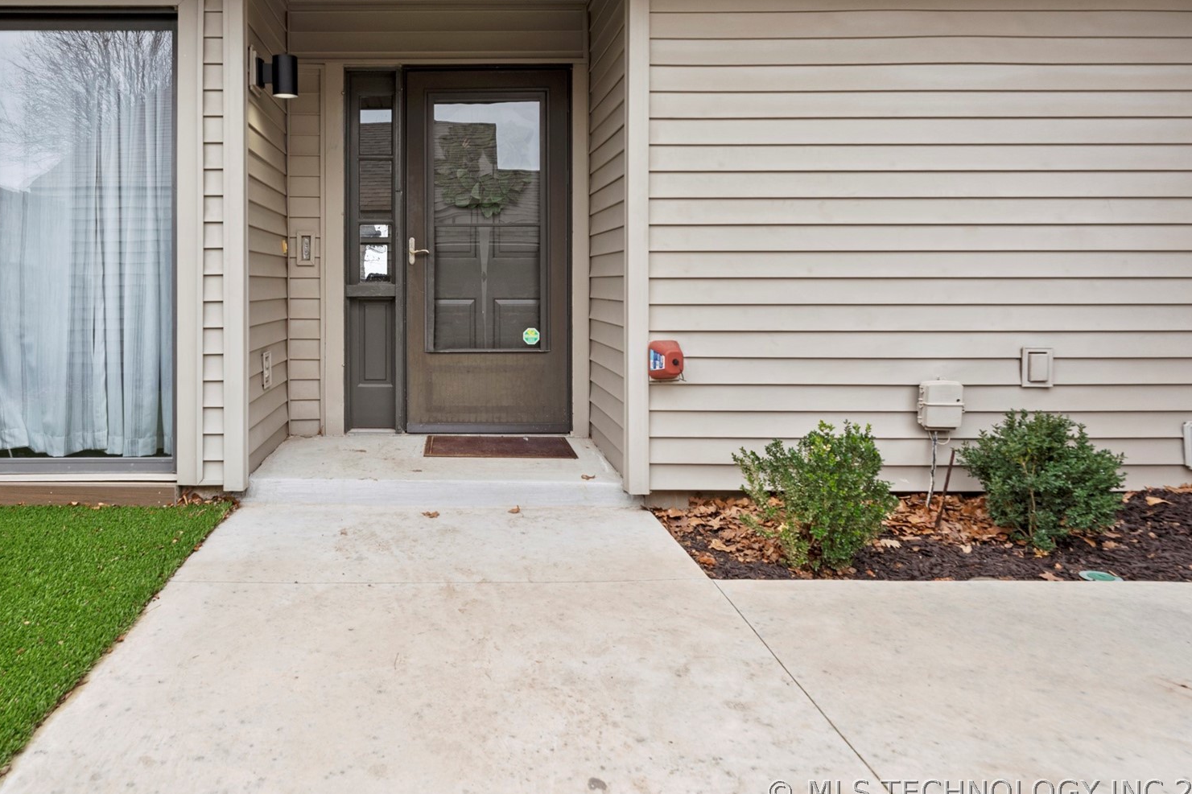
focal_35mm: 22
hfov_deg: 77.1
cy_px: 270
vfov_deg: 56.1
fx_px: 728
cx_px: 441
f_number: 8
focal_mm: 16
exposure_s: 1/40
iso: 160
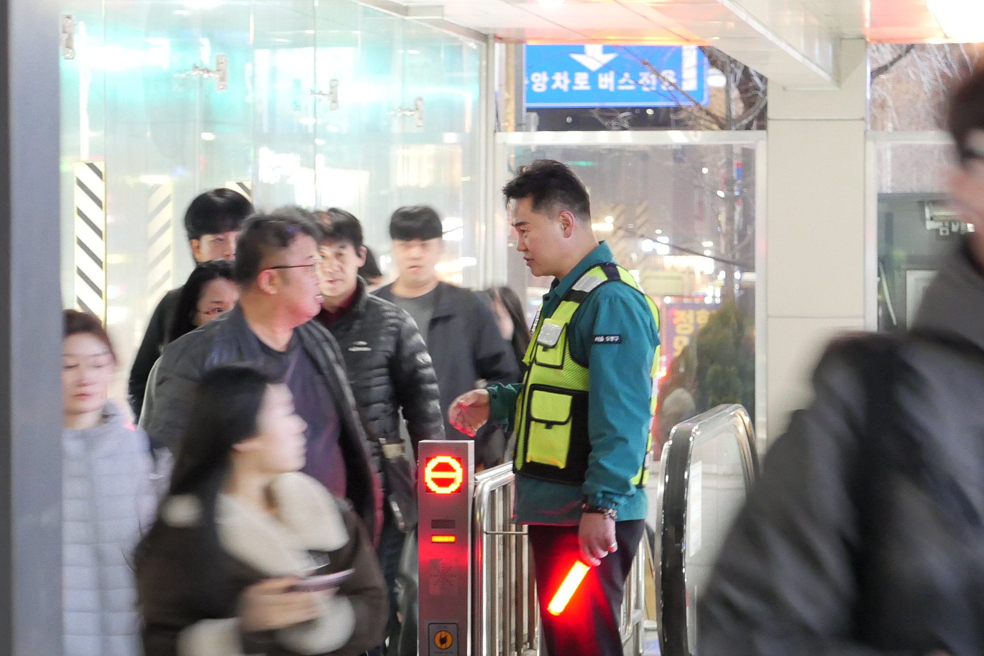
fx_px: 4100
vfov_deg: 9.2
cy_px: 328
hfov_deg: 13.7
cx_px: 492
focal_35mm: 150
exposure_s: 1/13
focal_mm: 34
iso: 1600
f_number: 2.8
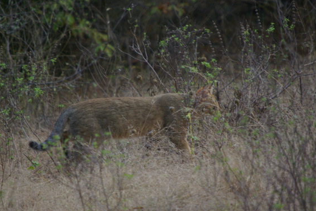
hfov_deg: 2.4
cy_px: 118
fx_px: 7498
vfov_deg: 1.6
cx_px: 151
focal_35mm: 854
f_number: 6.7
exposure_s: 1/350
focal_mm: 500
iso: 800
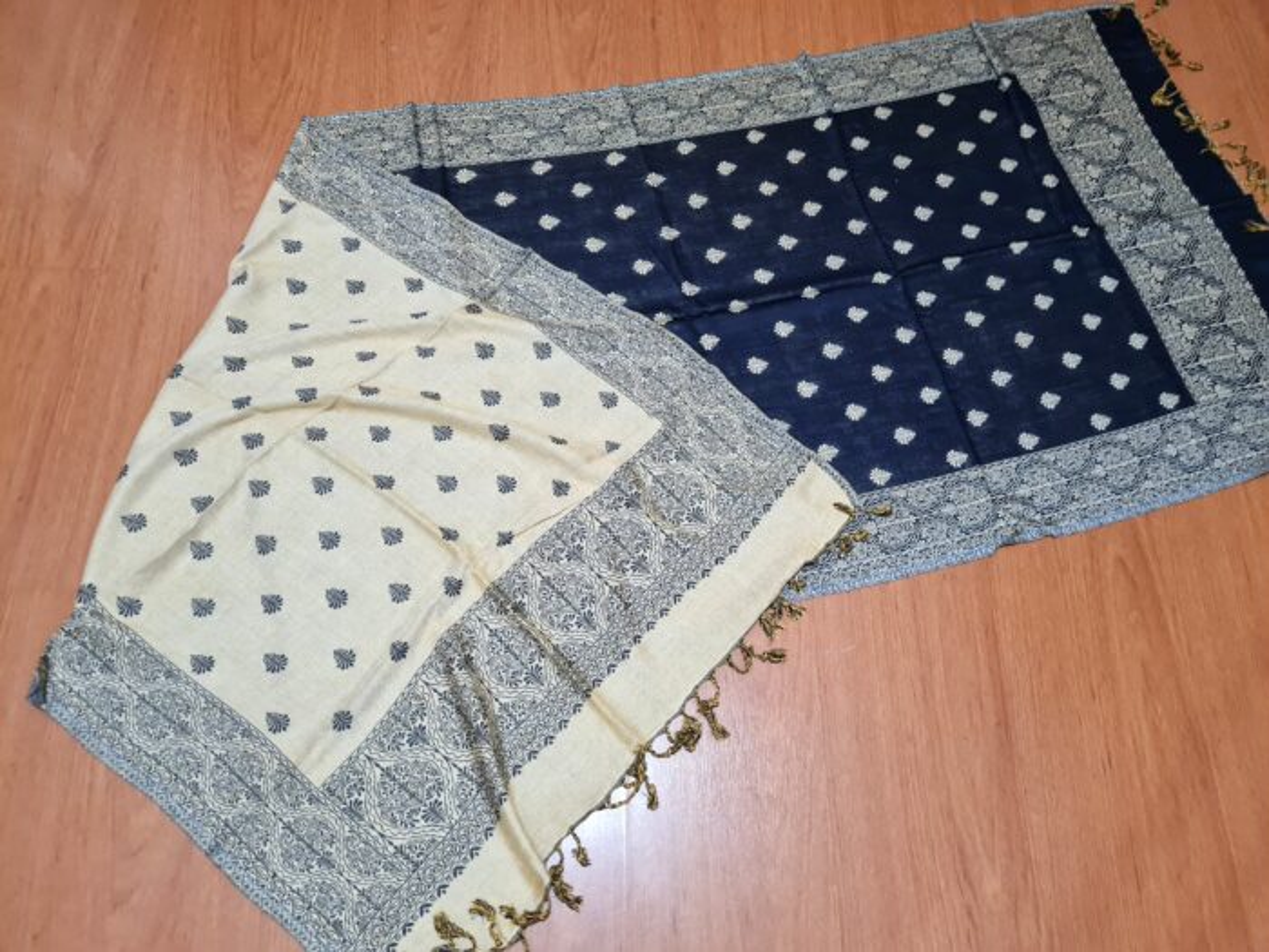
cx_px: 634
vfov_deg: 53.1
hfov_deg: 67.3
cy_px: 476
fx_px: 953
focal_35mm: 26
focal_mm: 5.4
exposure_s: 1/30
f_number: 1.8
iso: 500
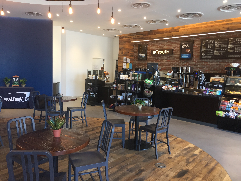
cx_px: 120
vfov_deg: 48.2
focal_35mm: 29
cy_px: 90
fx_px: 202
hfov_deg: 61.7
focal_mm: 4.15
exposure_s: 1/30
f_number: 2.2
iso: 64
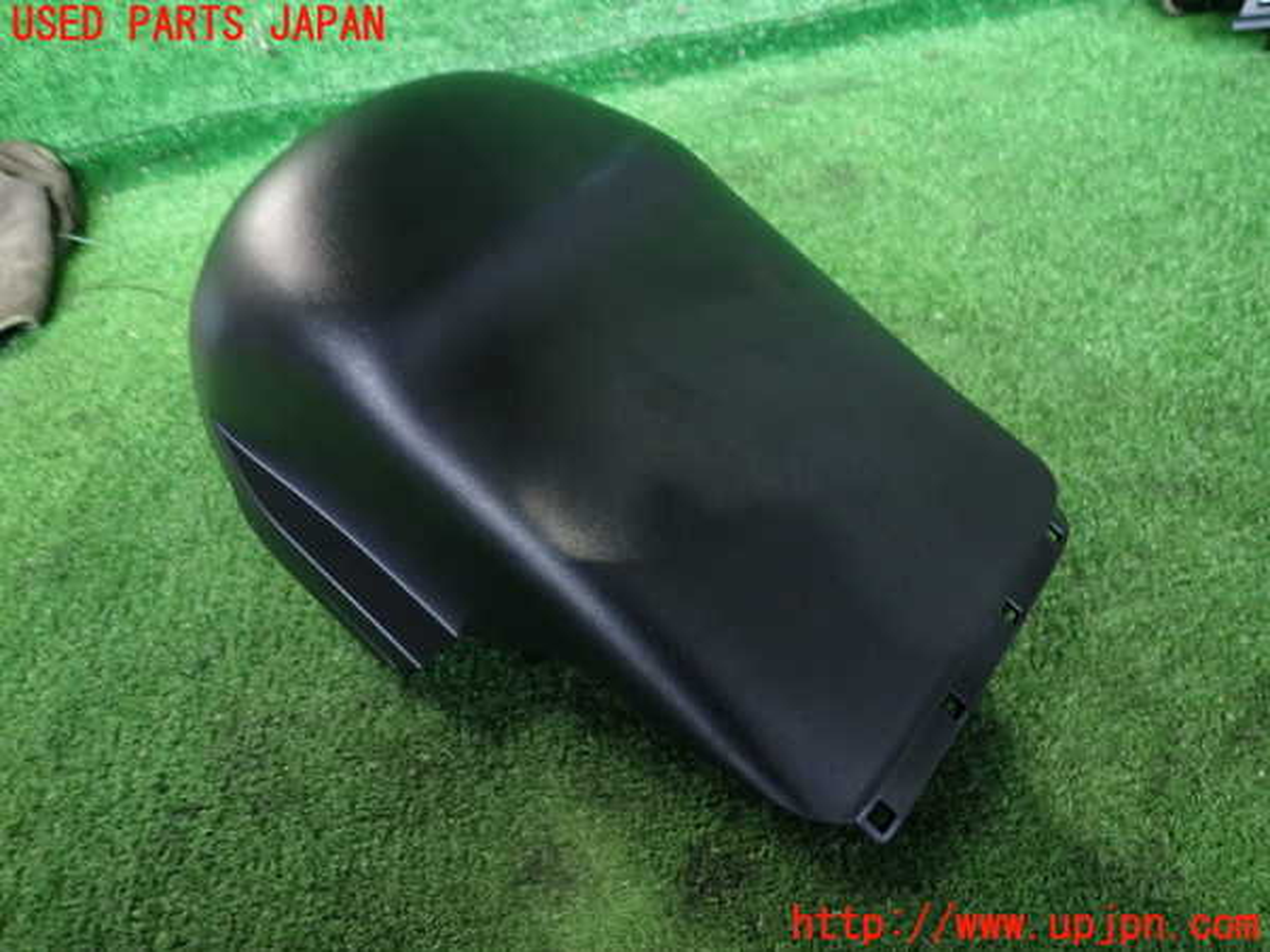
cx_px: 635
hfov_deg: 69.4
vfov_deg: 54.9
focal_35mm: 25
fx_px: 917
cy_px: 476
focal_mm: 4.5
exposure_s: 1/30
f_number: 2
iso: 320
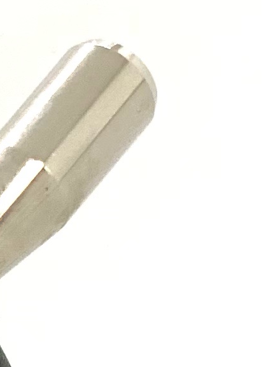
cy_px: 953
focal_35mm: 182
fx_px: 1928
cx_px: -507
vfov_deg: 9.4
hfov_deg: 7.3
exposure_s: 1/121
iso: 64
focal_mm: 4.25
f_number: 1.8
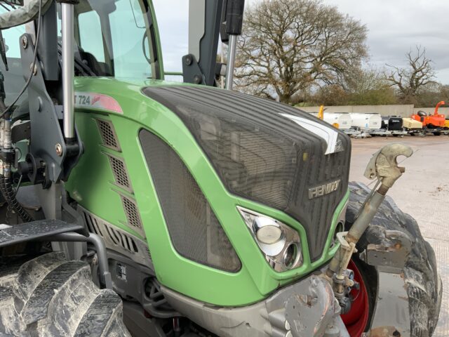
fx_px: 376
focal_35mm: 29
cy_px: 168
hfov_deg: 61.7
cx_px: 224
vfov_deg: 48.2
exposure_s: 1/146
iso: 16
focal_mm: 3
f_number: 1.8
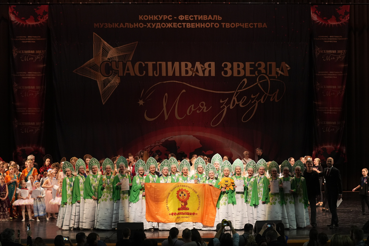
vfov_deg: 17.1
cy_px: 123
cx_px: 184
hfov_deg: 25.4
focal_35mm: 80
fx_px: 820
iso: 3200
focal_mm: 80
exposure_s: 1/640
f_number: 2.8
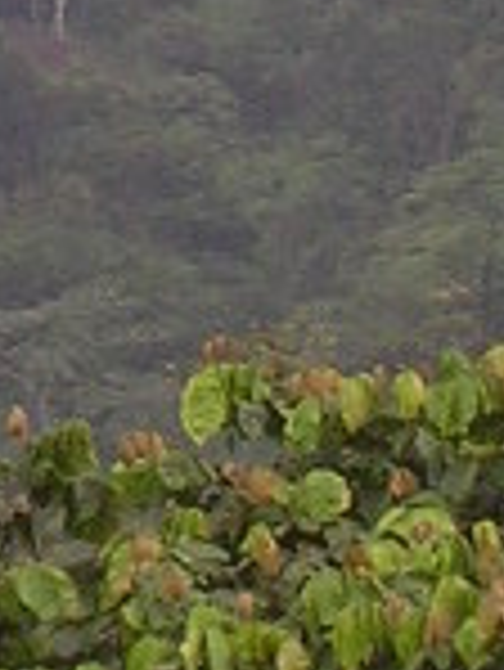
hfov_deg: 1.9
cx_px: -1170
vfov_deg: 2.5
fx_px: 15276
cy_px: -630
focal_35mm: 788
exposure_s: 1/102
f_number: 4.9
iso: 100
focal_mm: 17.4
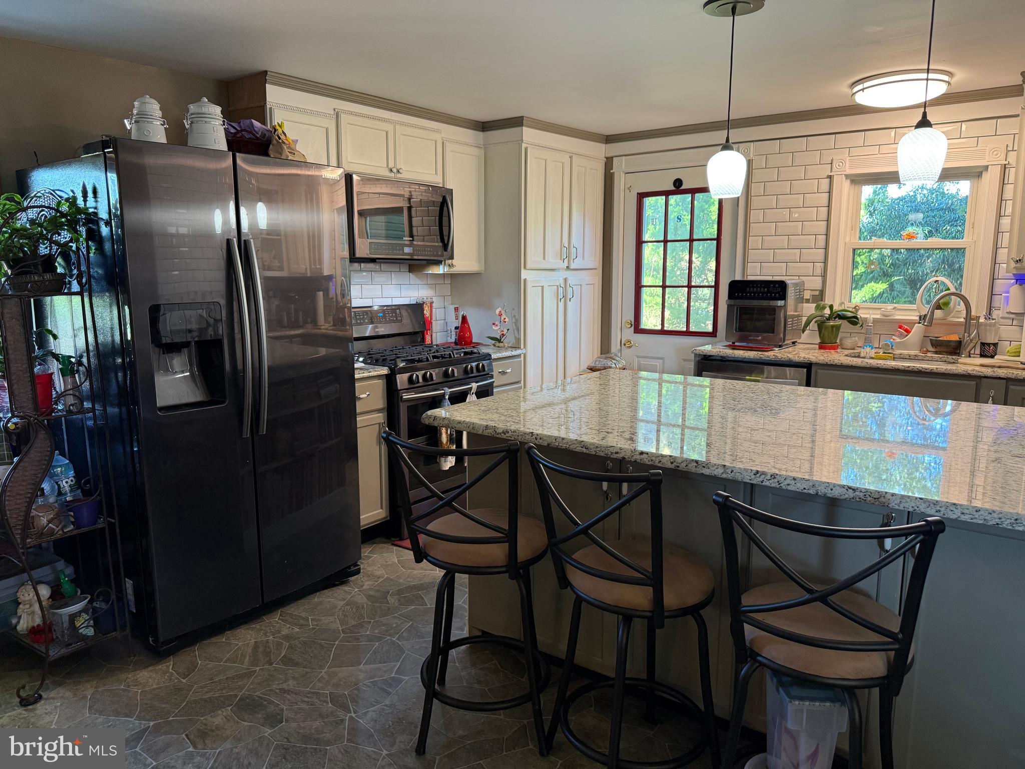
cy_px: 384
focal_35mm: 24
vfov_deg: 56.8
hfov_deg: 71.6
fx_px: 711
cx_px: 512
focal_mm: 6.76
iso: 250
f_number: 1.78
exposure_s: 1/60
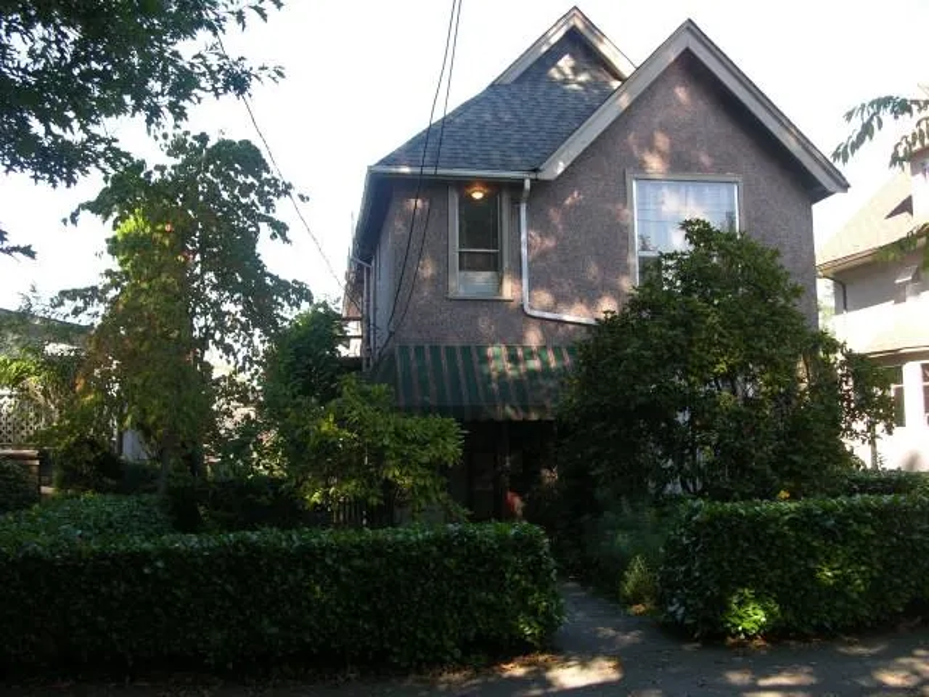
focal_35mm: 35
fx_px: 939
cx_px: 464
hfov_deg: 52.6
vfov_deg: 40.7
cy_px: 348
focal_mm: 8.9
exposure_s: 1/60.6
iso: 50
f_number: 3.5
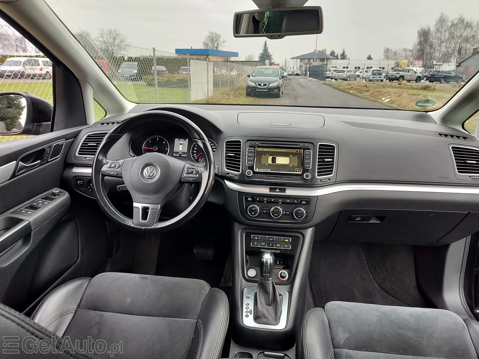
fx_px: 318
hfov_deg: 73.9
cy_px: 180
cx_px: 240
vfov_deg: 58.9
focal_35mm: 23
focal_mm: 5.56
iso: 100
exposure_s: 1/124
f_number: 1.8
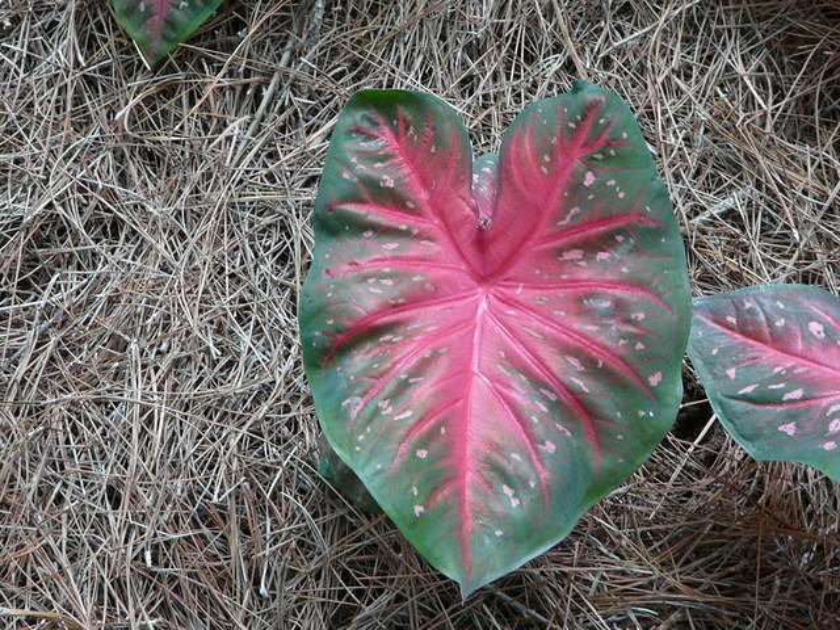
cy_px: 315
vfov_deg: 19.9
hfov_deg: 26.3
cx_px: 420
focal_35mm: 74
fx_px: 1796
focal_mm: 9.5
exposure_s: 1/50
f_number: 3.2
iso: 125
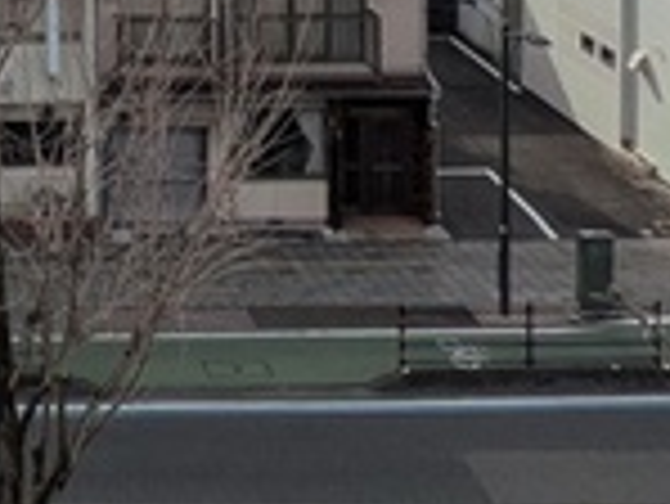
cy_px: -324
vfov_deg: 14.9
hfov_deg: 19.7
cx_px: -247
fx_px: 1743
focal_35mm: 90
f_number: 2.2
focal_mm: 1.83
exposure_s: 1/6410
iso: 47
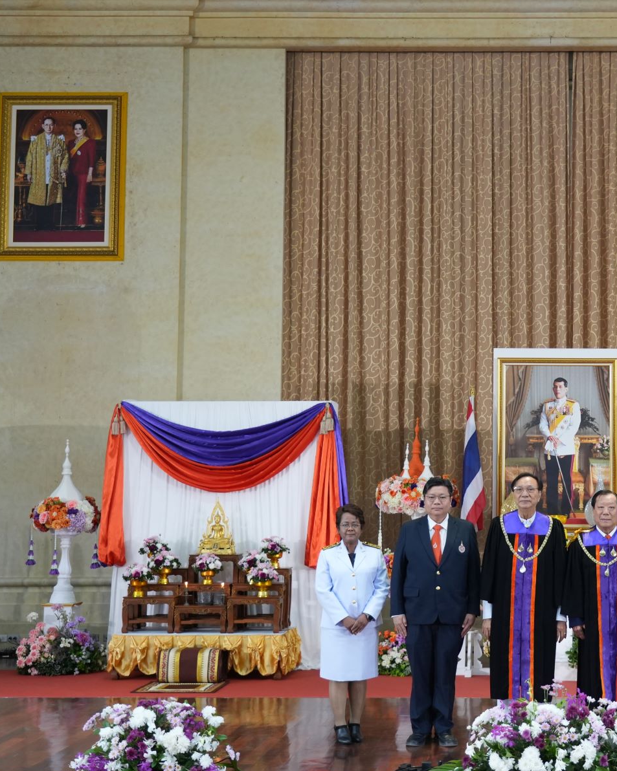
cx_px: 536
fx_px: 1439
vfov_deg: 30.0
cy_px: 359
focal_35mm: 63
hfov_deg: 23.7
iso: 1600
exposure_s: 1/80
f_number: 4
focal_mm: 40
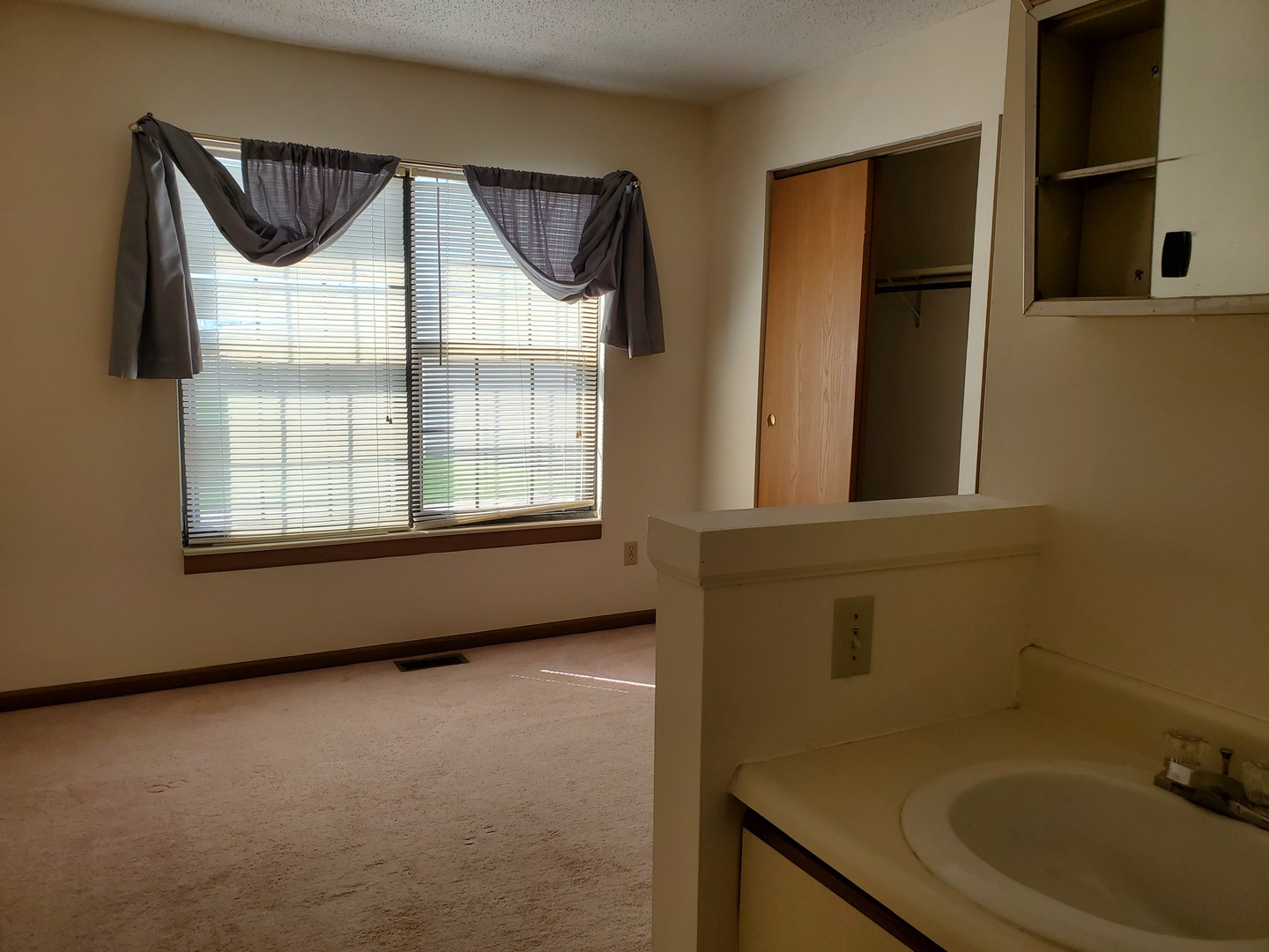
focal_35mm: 26
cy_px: 476
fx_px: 953
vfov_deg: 53.1
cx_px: 634
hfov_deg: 67.3
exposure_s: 1/229
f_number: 2.4
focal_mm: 4.3
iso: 50
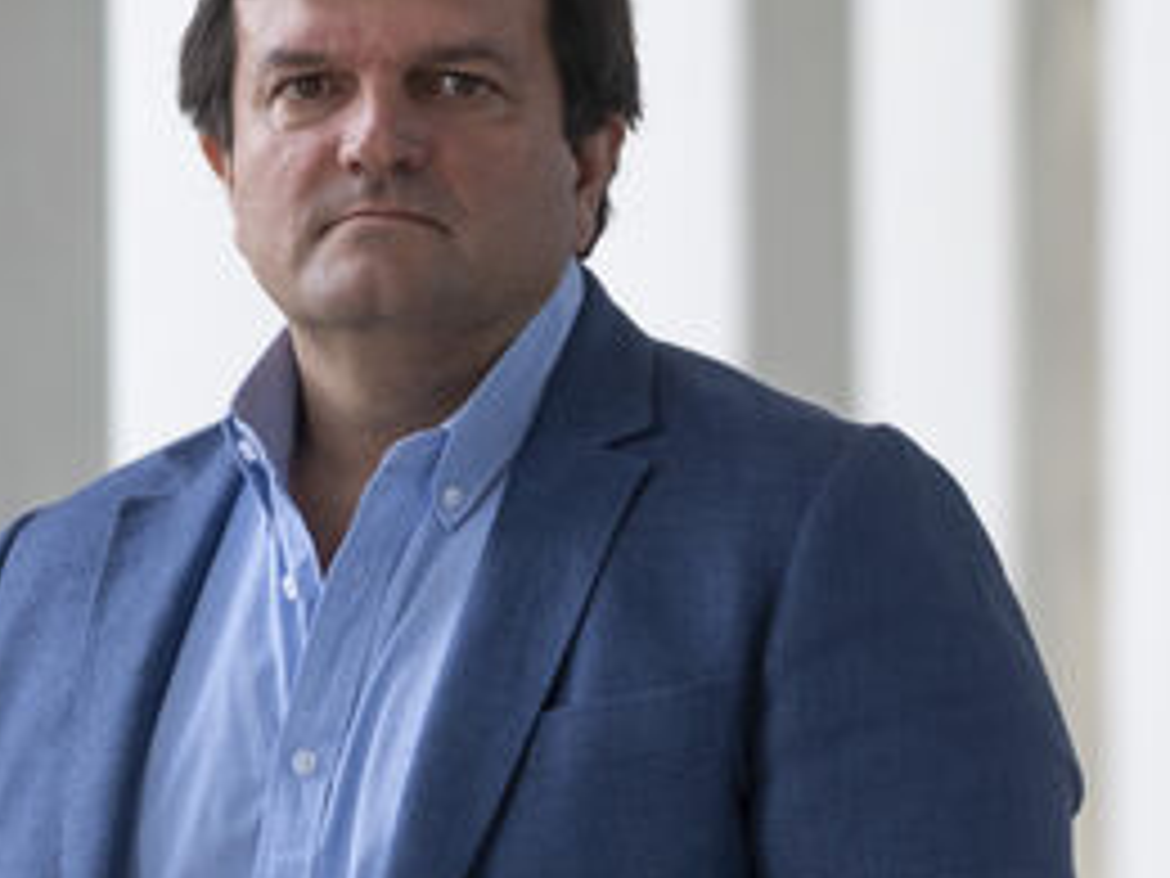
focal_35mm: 490
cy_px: 705
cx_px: 153
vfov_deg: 3.0
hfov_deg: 4.0
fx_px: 16562
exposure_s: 1/400
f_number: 2
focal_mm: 90
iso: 160
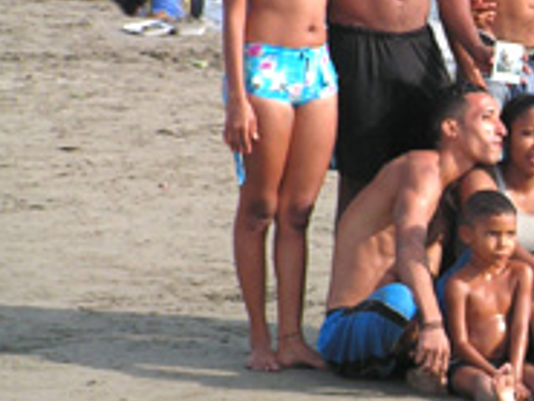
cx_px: 719
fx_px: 7826
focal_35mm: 507
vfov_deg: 2.9
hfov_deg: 3.9
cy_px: 131
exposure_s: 1/500
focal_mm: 31.2
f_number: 3.2
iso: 50
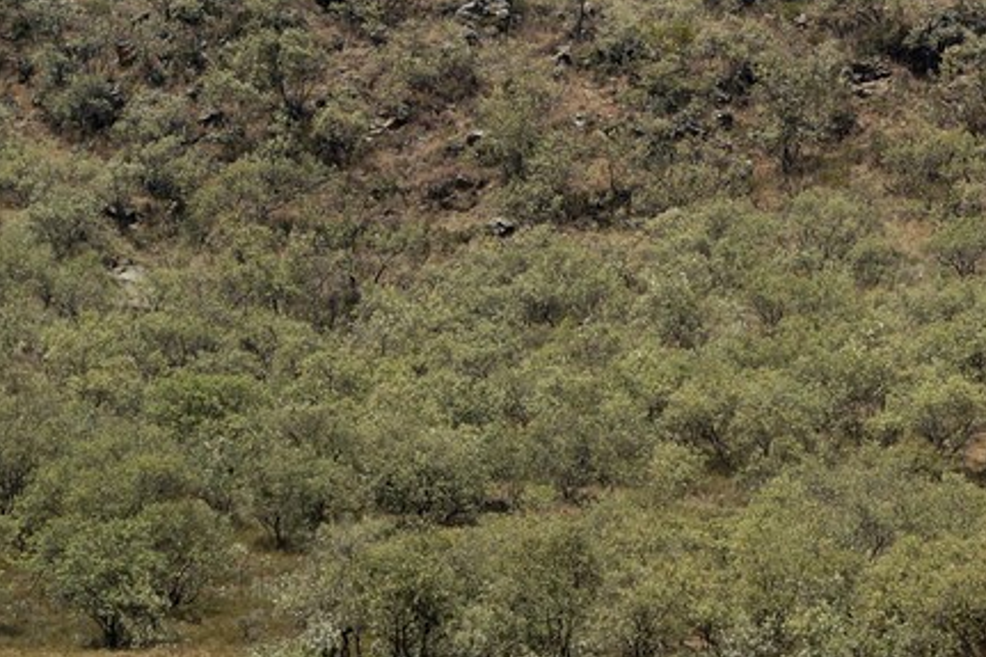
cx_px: 1354
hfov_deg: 5.7
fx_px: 9856
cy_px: 369
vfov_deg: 3.8
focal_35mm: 360
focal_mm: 86
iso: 200
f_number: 8
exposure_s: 1/640
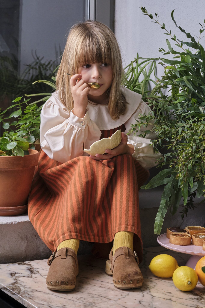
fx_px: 769
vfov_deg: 22.6
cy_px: 154
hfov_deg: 15.2
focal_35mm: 90
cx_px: 102
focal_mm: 60
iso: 1250
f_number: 8
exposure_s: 1/125
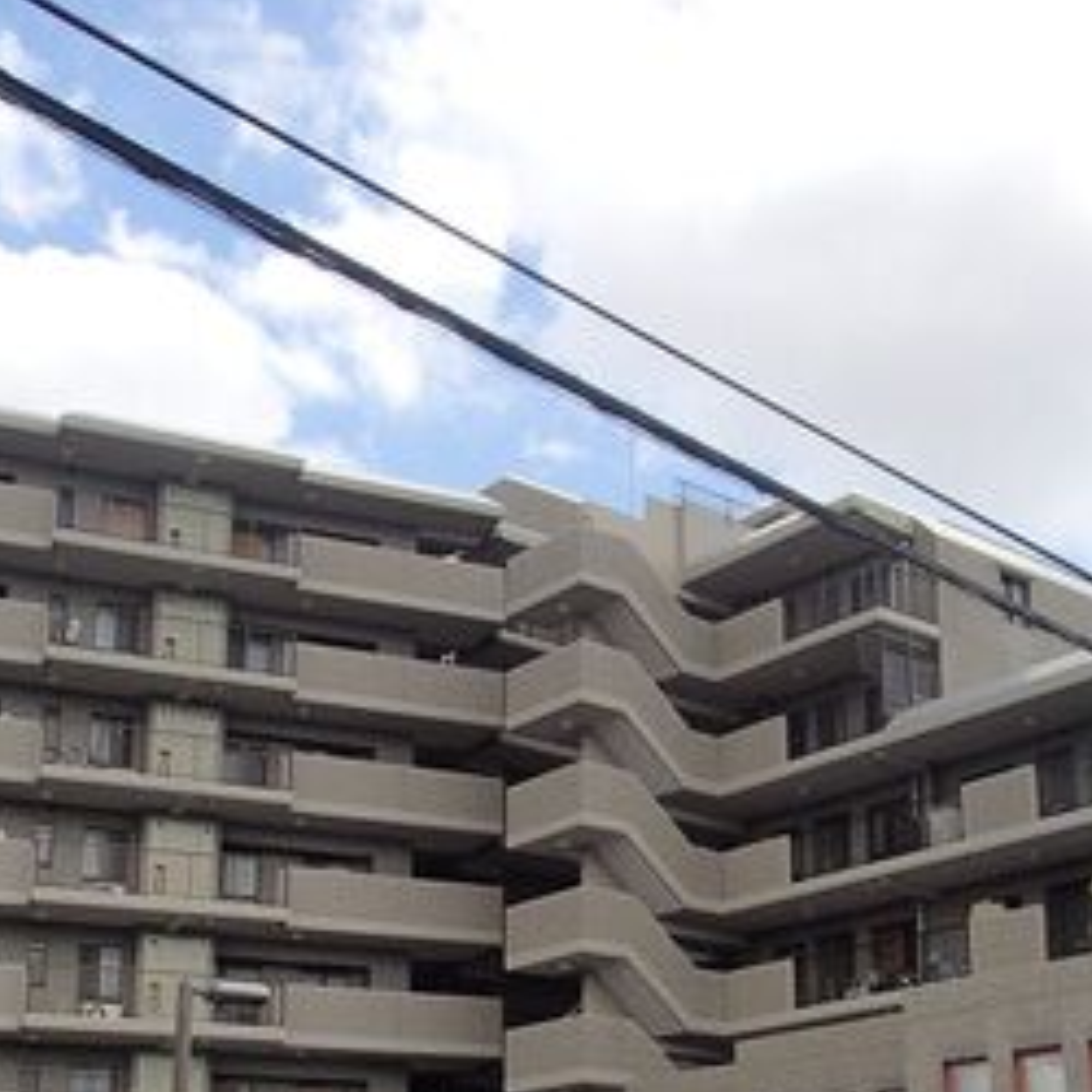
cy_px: 909
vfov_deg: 31.2
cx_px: 594
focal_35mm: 53
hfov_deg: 32.2
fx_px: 1892
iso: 100
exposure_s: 1/125
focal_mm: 4.4
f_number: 8
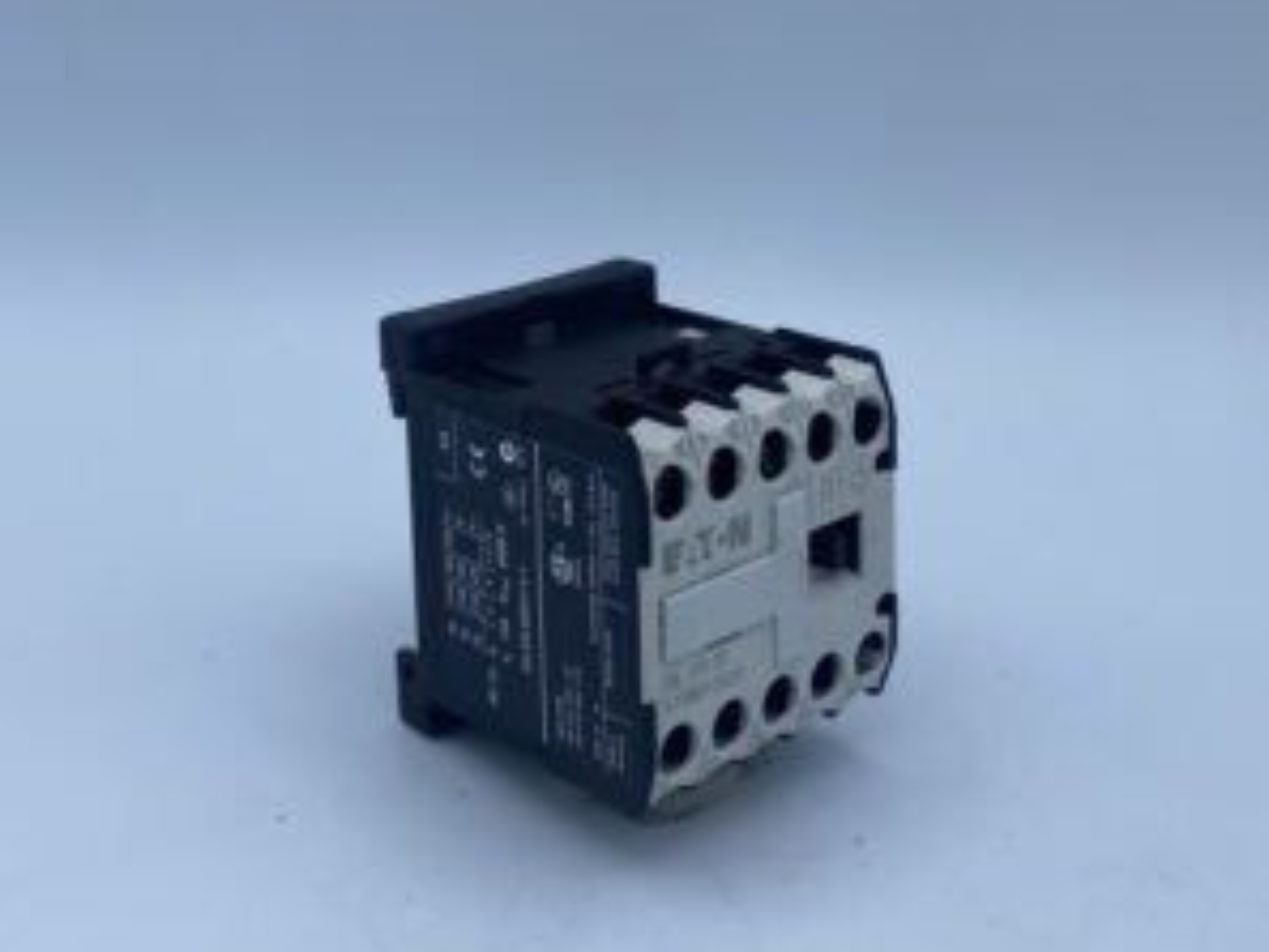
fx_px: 1284
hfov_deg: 52.6
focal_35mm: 35
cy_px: 559
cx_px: 637
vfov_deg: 40.6
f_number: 1.8
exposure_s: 1/1362
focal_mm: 4.25
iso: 32
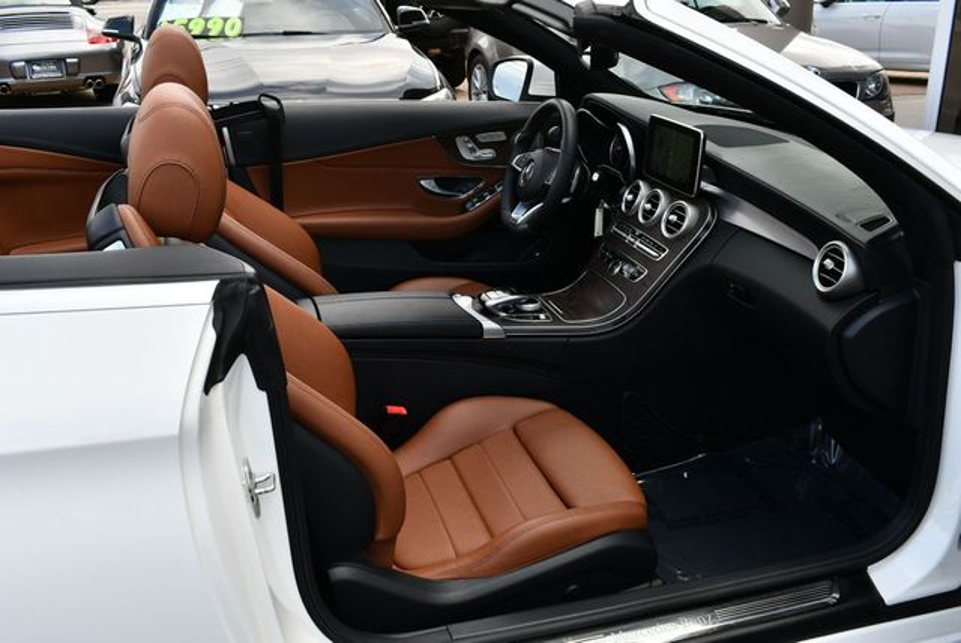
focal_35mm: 36
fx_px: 962
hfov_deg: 53.1
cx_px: 480
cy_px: 322
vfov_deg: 36.9
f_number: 7.1
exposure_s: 1/250
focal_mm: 18
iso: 200
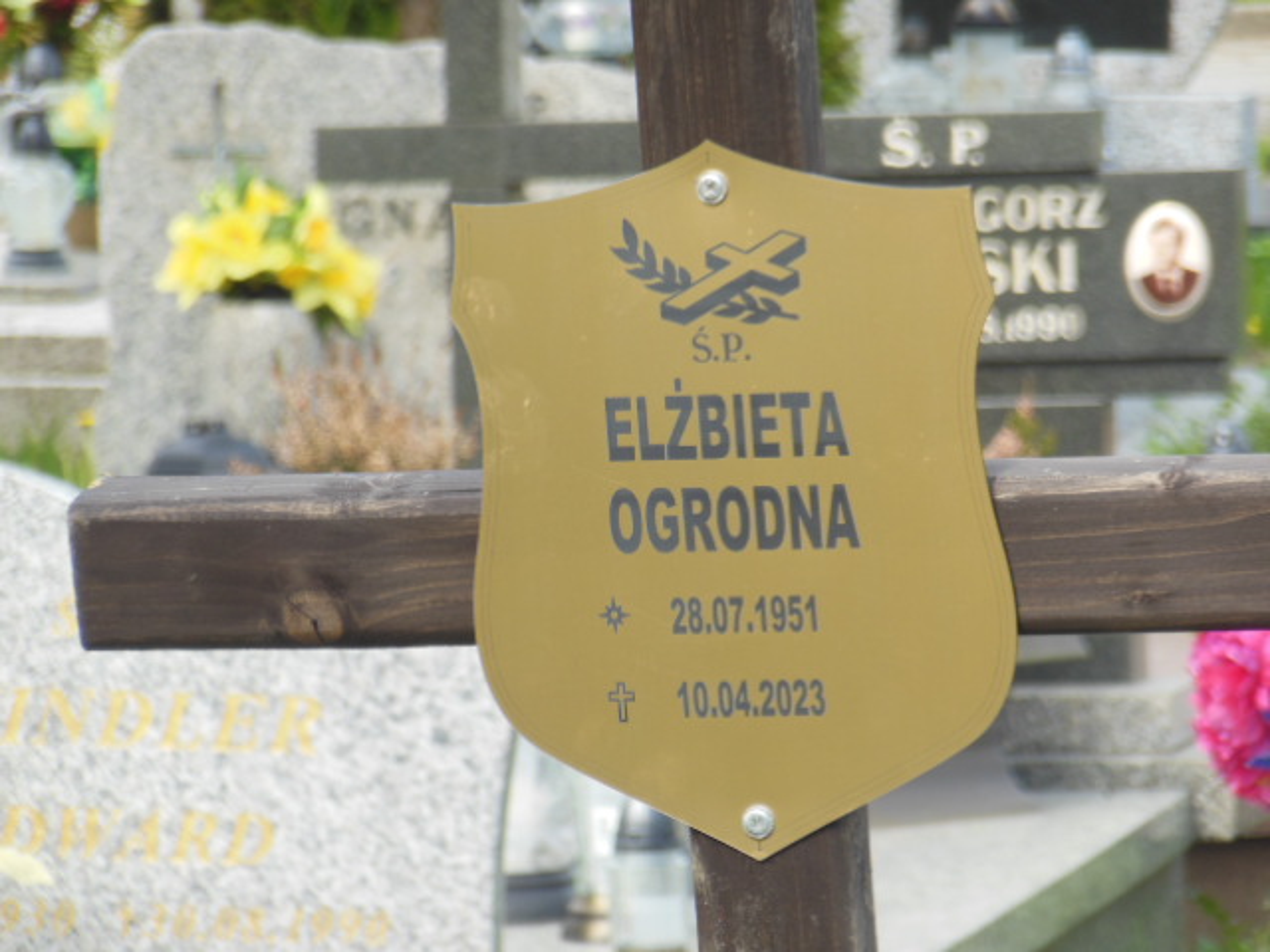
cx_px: 635
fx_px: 9172
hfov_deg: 7.9
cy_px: 476
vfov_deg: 5.9
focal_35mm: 250
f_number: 5.8
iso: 125
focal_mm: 45
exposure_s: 1/80
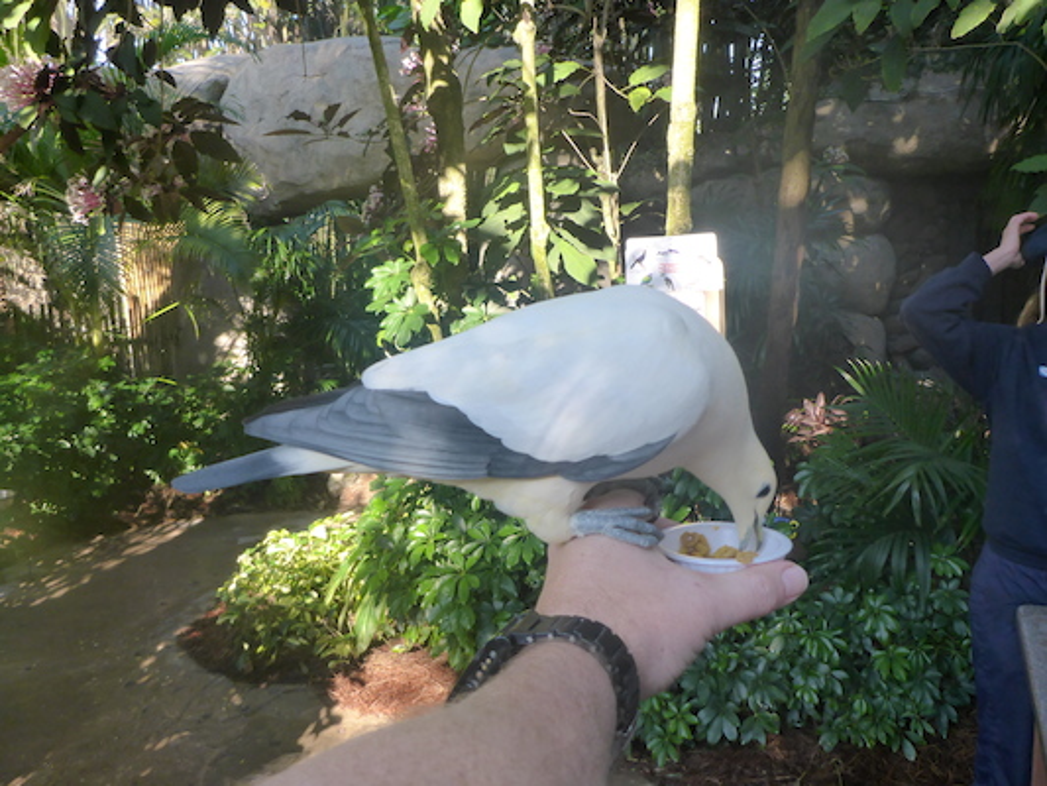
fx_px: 847
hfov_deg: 63.4
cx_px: 524
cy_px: 393
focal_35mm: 28
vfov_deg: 49.8
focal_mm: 4.9
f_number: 3.3
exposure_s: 1/100
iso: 200
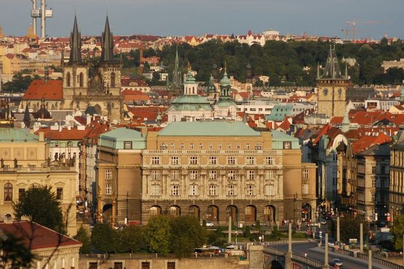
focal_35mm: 218
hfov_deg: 9.5
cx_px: 202
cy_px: 134
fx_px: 2439
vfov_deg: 6.3
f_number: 6.3
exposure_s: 1/500
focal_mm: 145
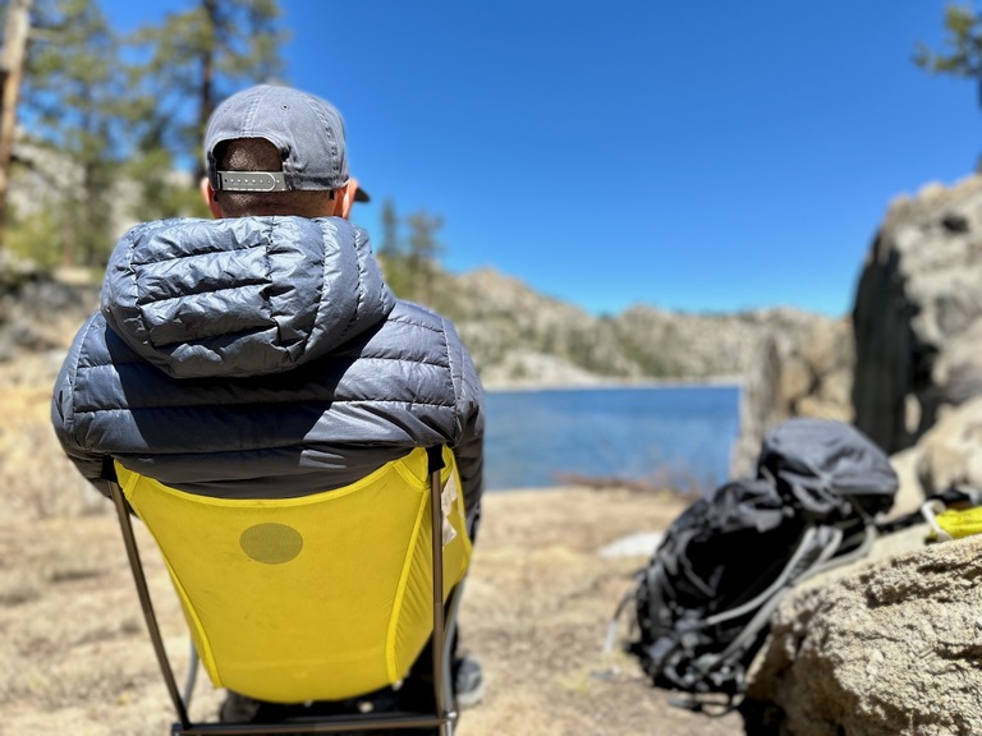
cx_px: 491
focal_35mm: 24
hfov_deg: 71.6
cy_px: 368
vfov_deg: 56.8
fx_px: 681
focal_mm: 6.86
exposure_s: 1/2882
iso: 80
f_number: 1.78
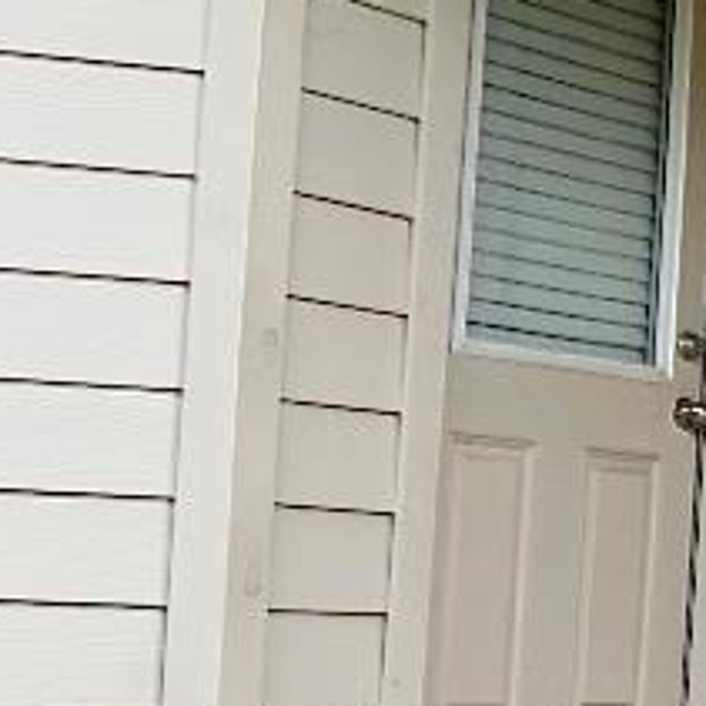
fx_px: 2677
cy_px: 408
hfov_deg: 12.3
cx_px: 1640
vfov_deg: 15.0
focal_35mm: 116
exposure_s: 1/289
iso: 25
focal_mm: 3
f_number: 1.8
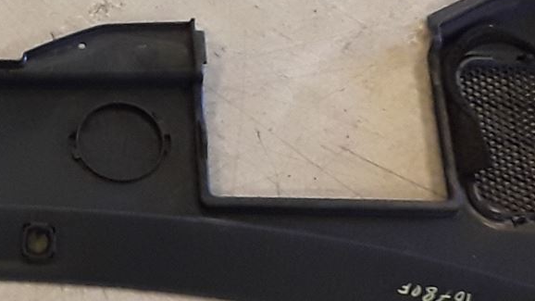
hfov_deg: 18.9
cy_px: 168
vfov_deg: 11.2
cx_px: -81
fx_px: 1532
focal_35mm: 108
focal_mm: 2.91
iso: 100
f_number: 1.9
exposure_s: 1/50
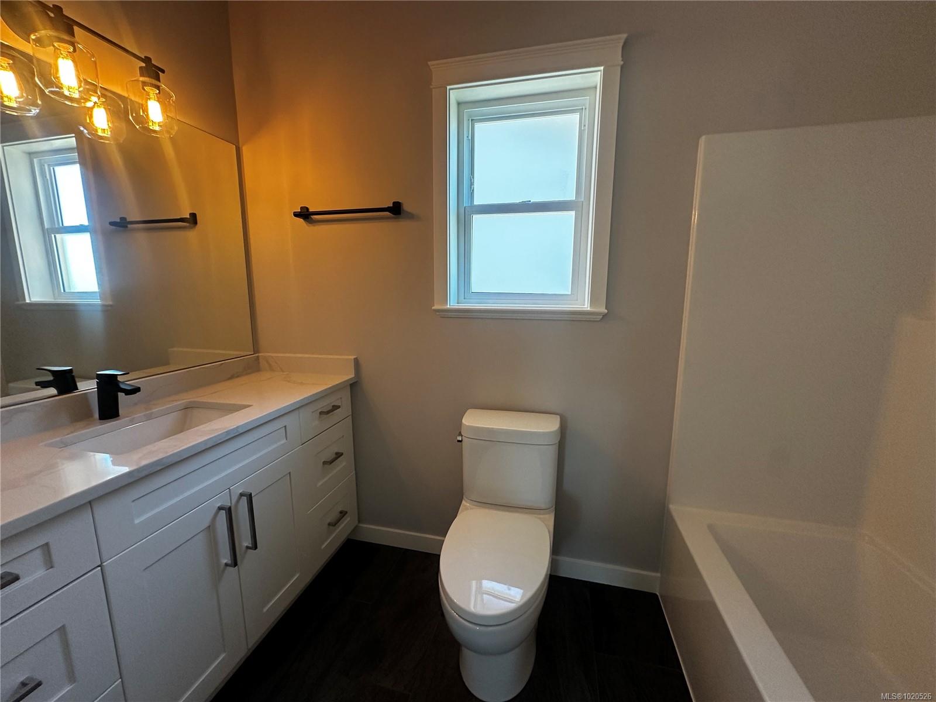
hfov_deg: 102.1
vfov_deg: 85.7
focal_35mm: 14
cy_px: 351
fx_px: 379
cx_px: 468
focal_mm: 2.22
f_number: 2.2
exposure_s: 1/120
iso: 200
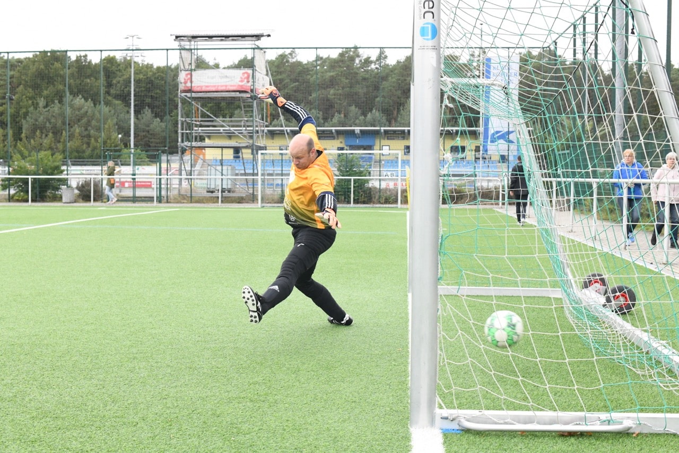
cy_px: 226
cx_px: 340
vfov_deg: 27.0
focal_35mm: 50
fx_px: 943
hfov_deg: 39.6
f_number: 8
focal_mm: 50
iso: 6400
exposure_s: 1/1000
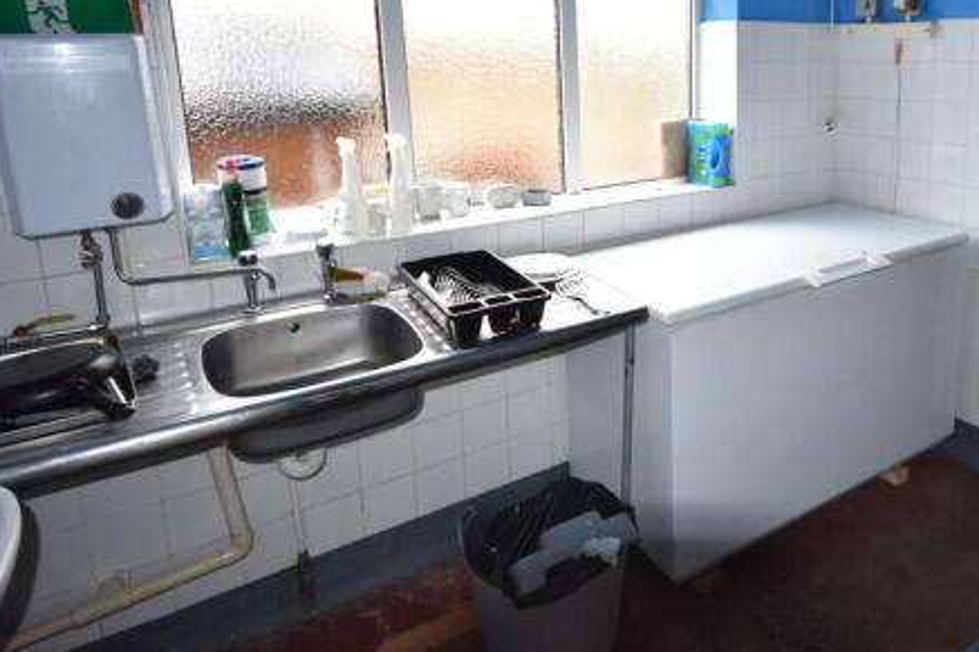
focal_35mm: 27
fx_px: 734
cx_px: 678
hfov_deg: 65.0
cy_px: 183
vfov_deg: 46.6
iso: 800
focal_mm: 12
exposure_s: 1/100
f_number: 5
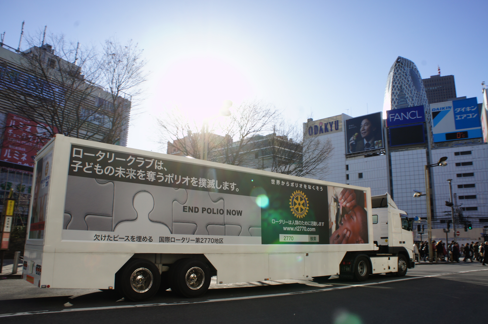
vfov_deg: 47.8
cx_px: 244
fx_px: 366
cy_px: 162
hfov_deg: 67.4
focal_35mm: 27
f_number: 11
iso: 200
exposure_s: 1/100
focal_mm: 18
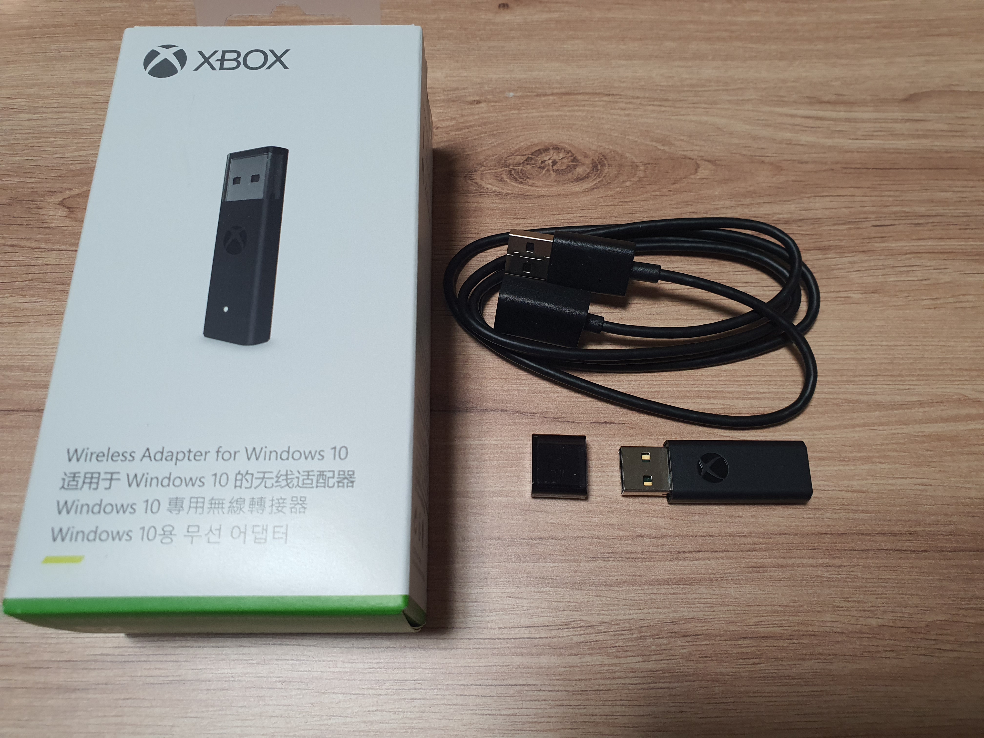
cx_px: 492
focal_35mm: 26
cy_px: 369
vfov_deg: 53.1
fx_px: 739
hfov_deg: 67.3
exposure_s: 1/40
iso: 160
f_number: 2.4
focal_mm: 4.3
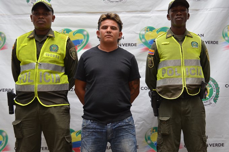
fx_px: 305
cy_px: 76
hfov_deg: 41.2
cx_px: 114
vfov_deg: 27.9
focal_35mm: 48
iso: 360
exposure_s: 1/60
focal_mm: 32
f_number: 5.6
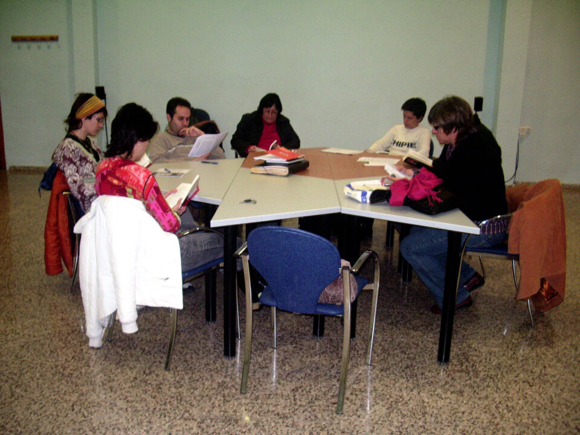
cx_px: 290
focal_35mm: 35
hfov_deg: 52.6
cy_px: 218
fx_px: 586
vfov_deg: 40.7
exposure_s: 1/40
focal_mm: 5.8
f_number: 2.6
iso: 200
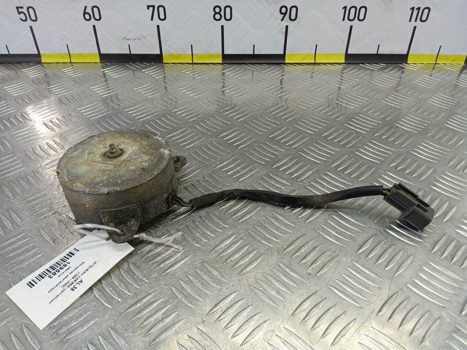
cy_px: 175
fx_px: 364
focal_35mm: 27
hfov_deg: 65.3
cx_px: 234
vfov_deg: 51.4
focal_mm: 4.11
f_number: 1.6
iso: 111
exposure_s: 1/50
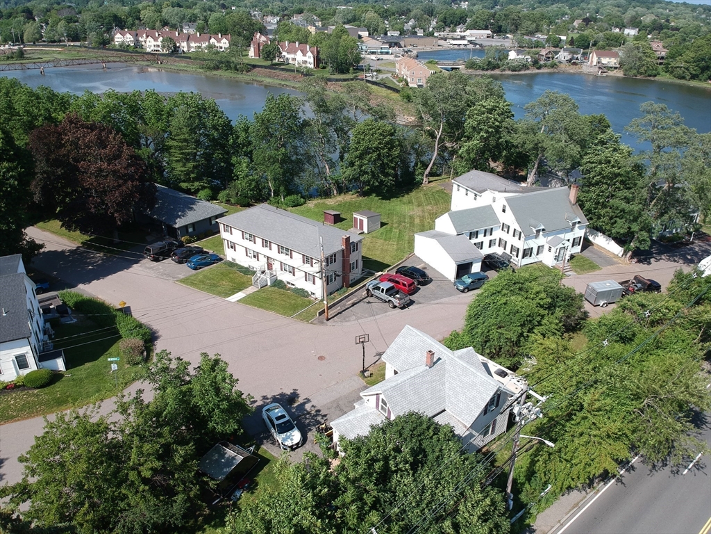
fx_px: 513
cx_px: 356
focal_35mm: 25
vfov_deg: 54.9
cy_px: 267
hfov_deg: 69.4
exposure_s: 1/800
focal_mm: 4.49
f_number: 2.6
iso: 100
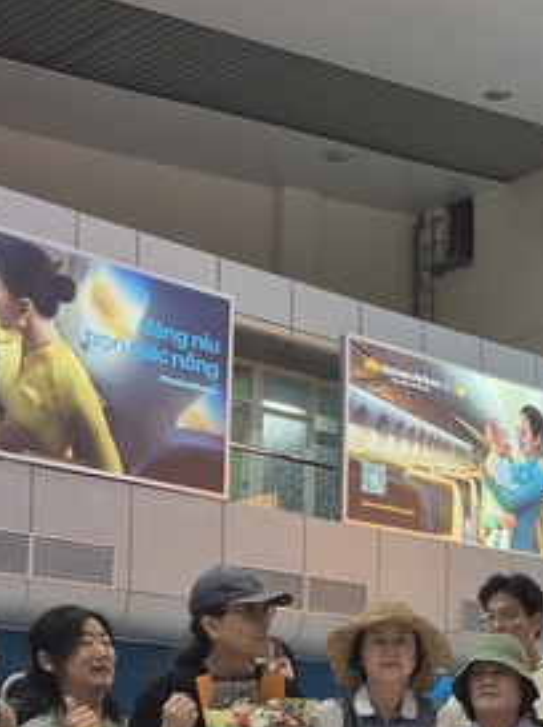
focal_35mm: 81
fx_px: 1698
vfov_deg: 23.5
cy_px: 655
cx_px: 668
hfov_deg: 17.3
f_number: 1.8
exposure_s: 1/53
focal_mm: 5.4
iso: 40
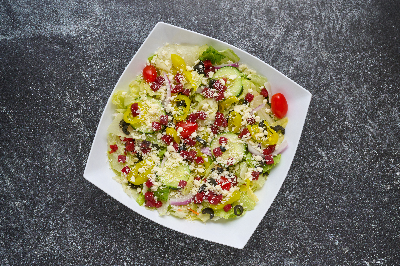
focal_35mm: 42
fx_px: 467
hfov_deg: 46.4
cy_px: 133
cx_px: 200
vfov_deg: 31.9
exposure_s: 1/125
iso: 200
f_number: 16
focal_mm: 42
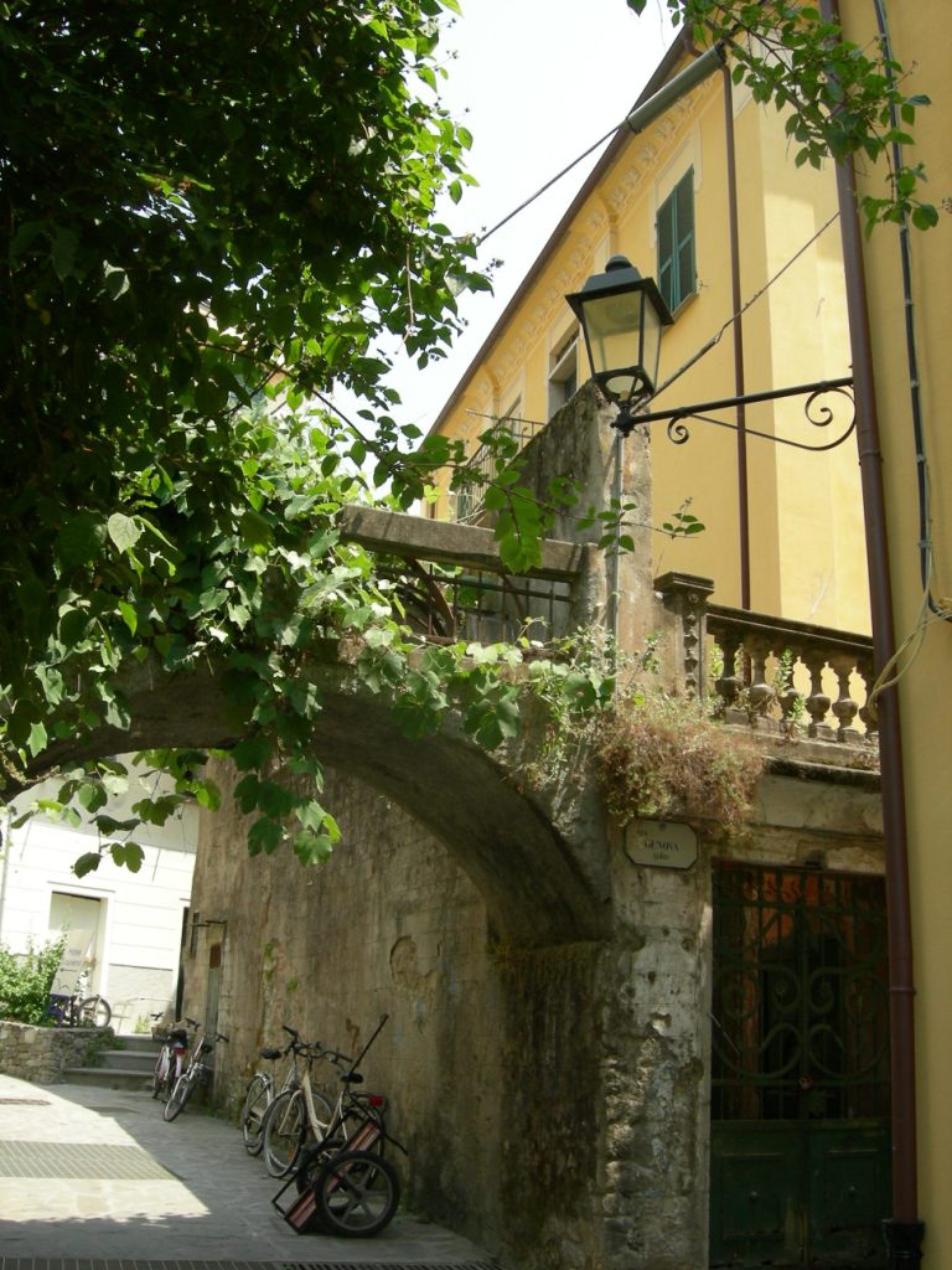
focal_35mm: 36
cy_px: 635
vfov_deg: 51.4
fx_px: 1320
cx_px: 476
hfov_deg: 39.7
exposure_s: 1/163
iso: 64
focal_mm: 7.5
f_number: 5.4
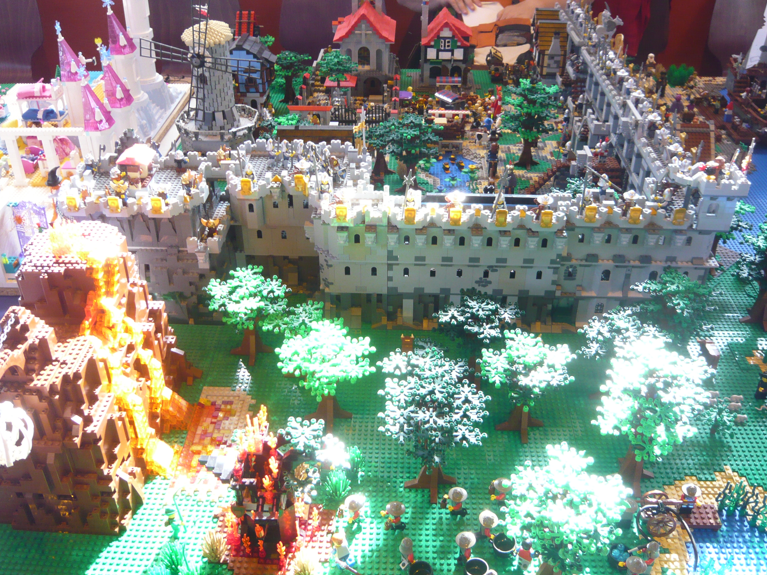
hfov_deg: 53.9
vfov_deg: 41.8
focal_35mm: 34
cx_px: 396
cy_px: 289
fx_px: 753
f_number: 3
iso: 200
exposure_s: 1/40
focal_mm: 5.2
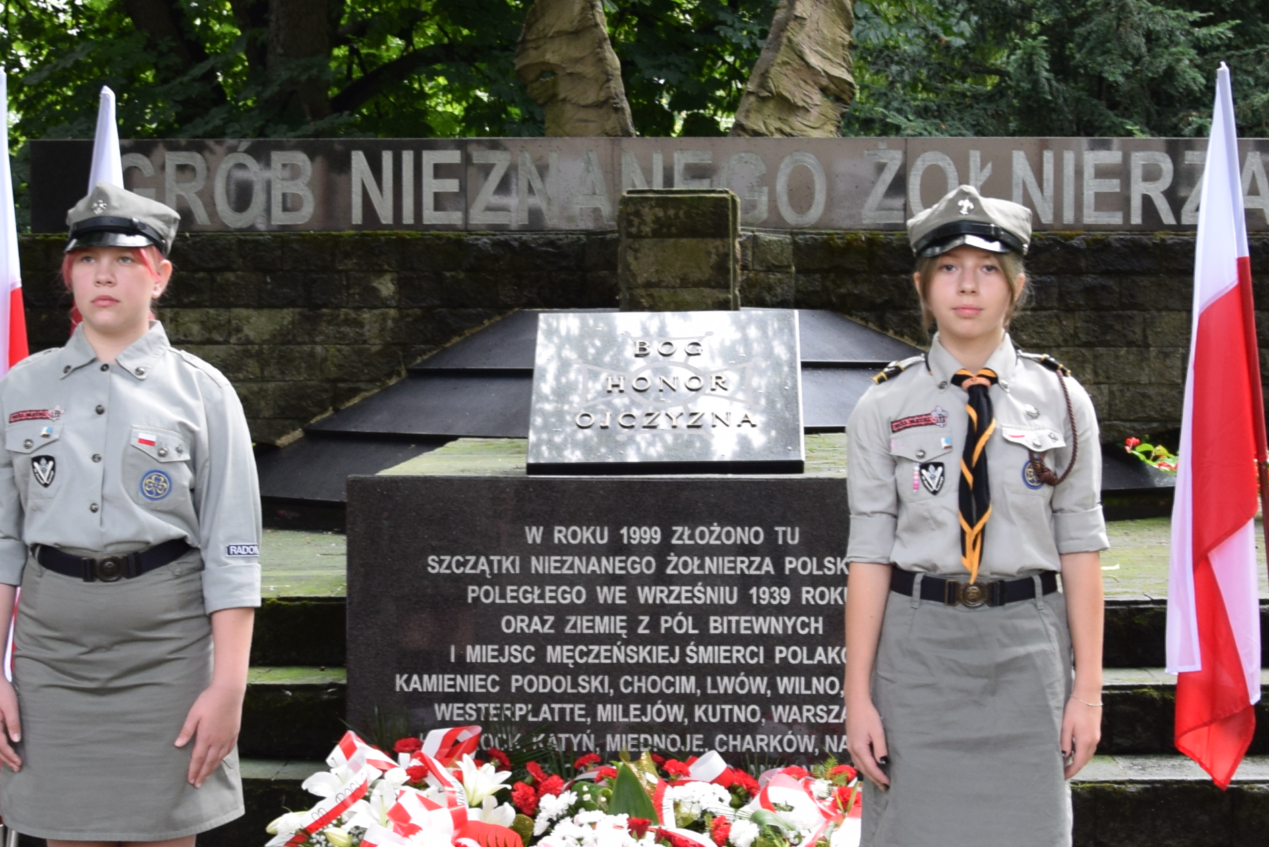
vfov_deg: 15.9
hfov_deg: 23.6
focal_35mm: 86
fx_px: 3032
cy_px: 431
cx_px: 668
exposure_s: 1/100
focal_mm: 24
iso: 400
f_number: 5
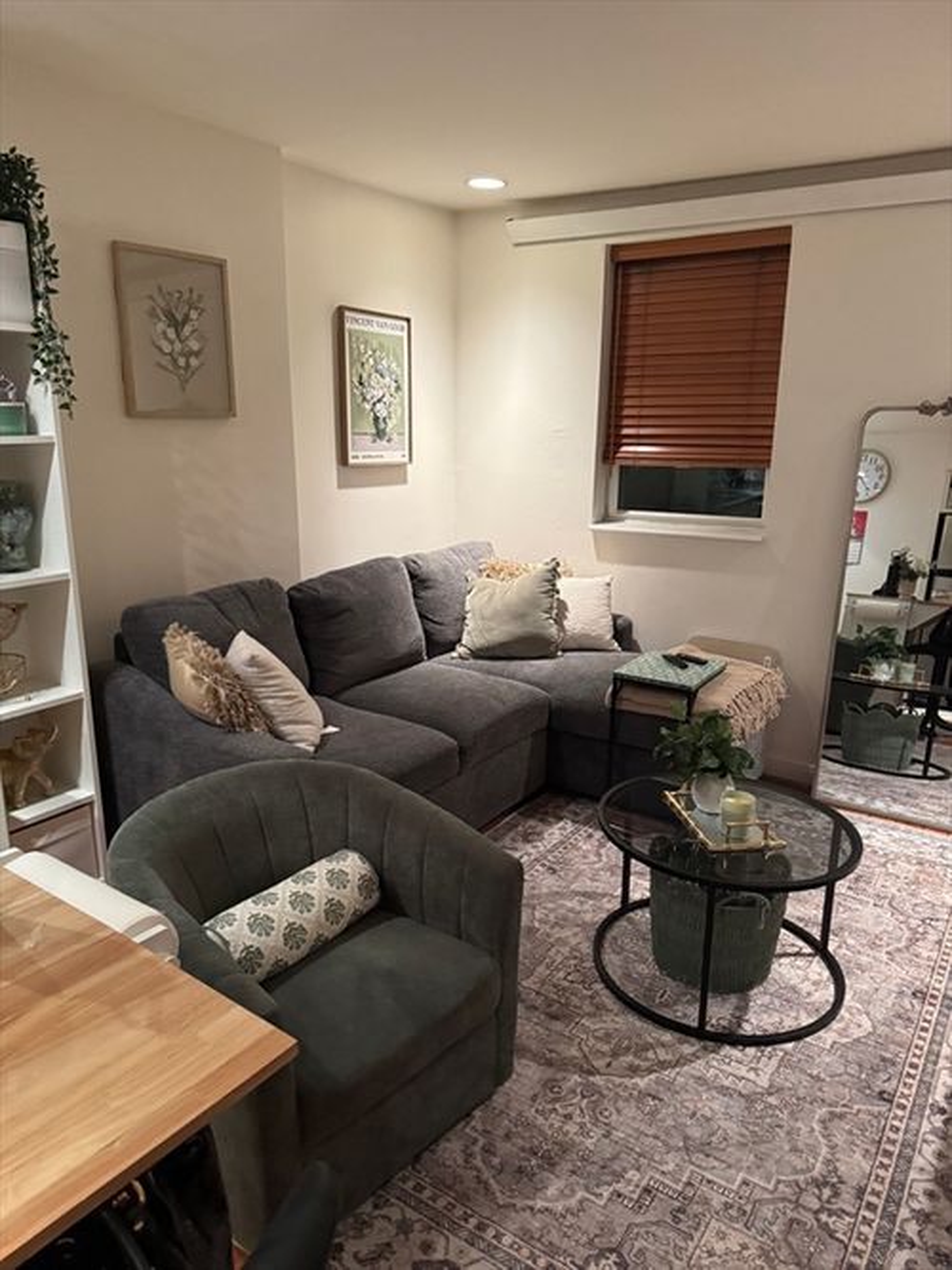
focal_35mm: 24
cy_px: 635
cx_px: 476
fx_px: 880
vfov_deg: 71.6
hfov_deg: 56.8
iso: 800
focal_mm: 6.76
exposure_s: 1/60
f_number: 1.78
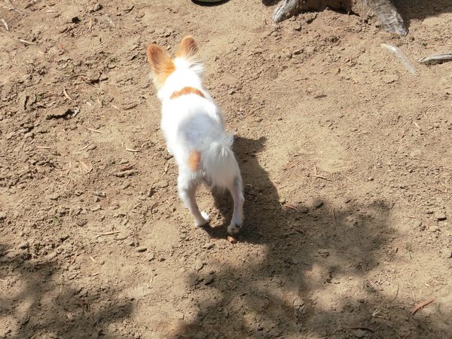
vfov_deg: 24.4
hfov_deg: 32.2
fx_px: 783
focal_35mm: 60
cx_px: 226
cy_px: 170
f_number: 5
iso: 200
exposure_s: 1/1000
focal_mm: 10.7
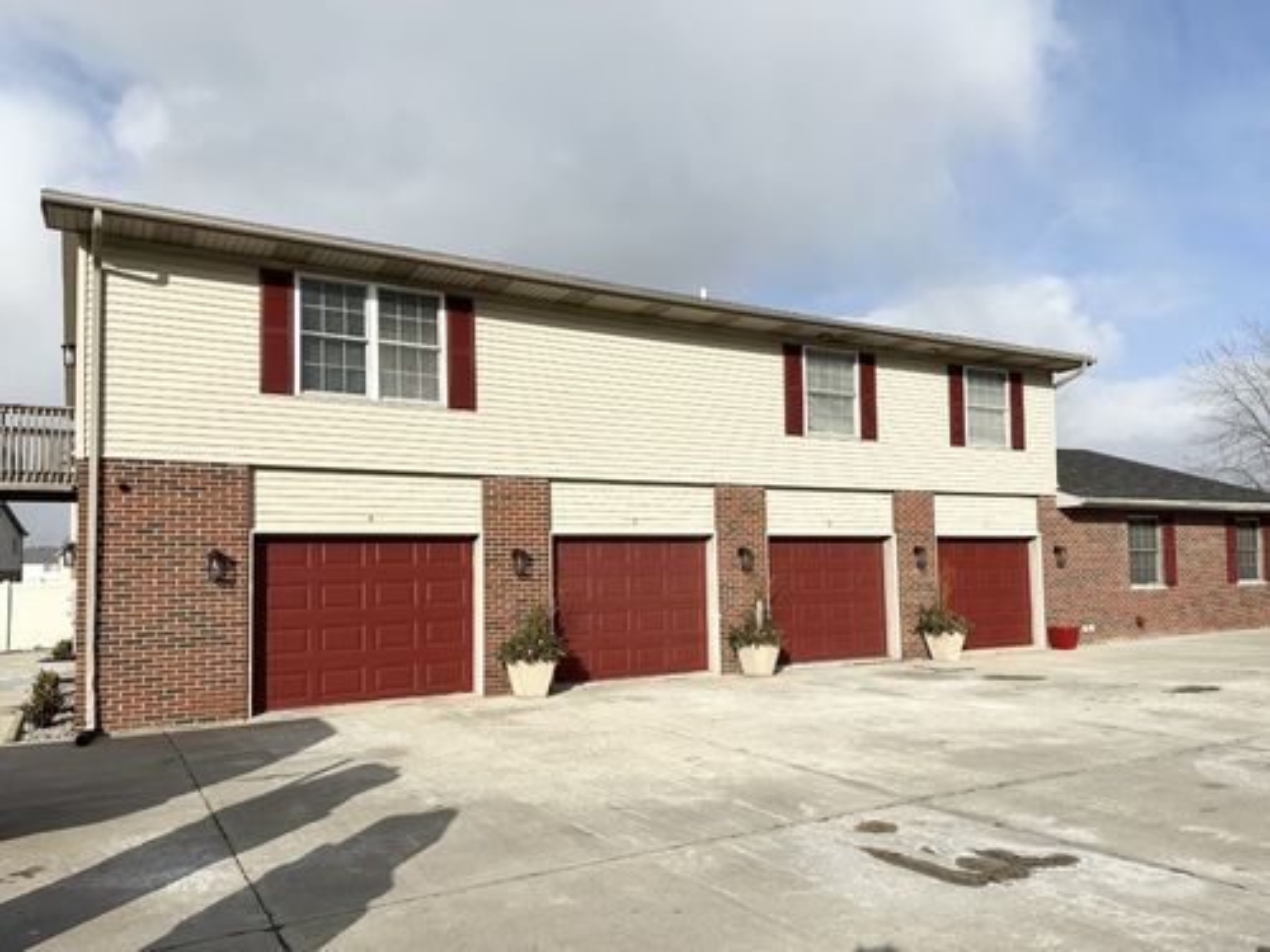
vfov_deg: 56.8
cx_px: 635
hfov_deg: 71.6
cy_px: 476
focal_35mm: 24
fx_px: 881
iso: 80
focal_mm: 6.86
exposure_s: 1/8929
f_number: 1.78
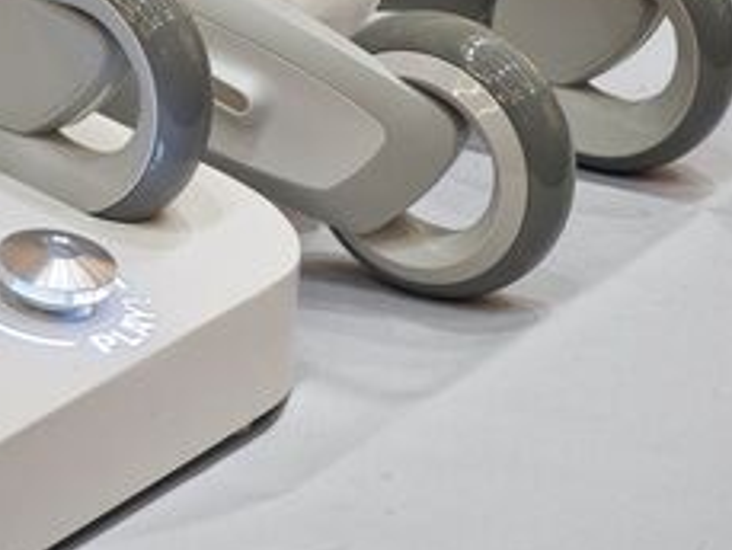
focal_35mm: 201
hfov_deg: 9.7
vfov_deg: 7.3
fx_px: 4253
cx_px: -45
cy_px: -78
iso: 320
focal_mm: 12.28
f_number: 1.8
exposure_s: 1/120
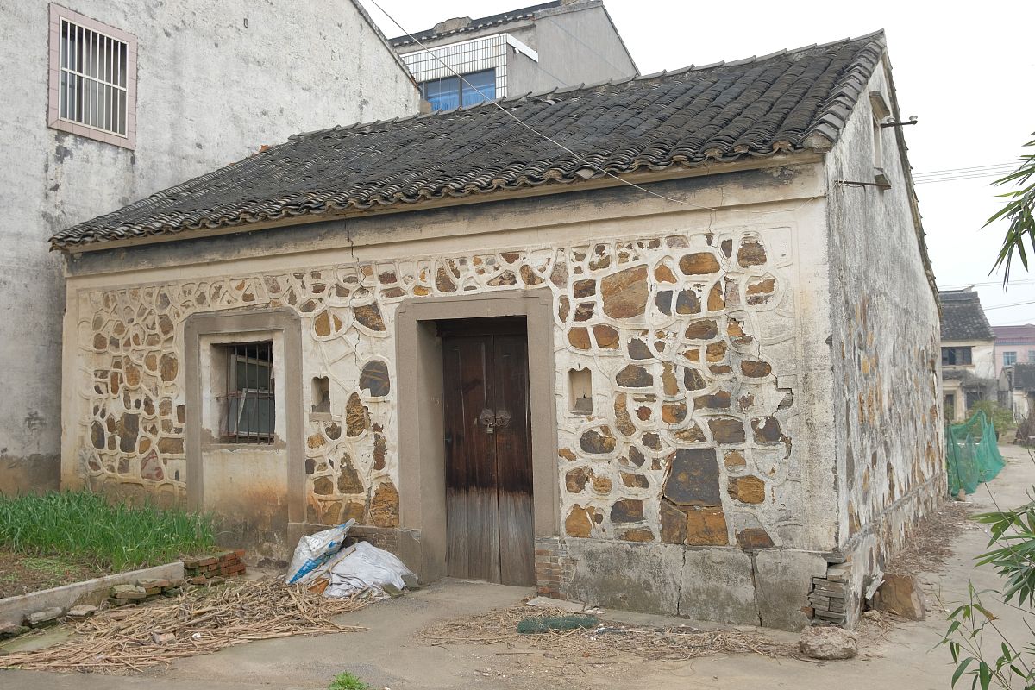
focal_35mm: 34
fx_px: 977
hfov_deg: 55.8
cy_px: 345
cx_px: 518
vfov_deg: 38.9
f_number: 5.6
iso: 200
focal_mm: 22.8
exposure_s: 1/170
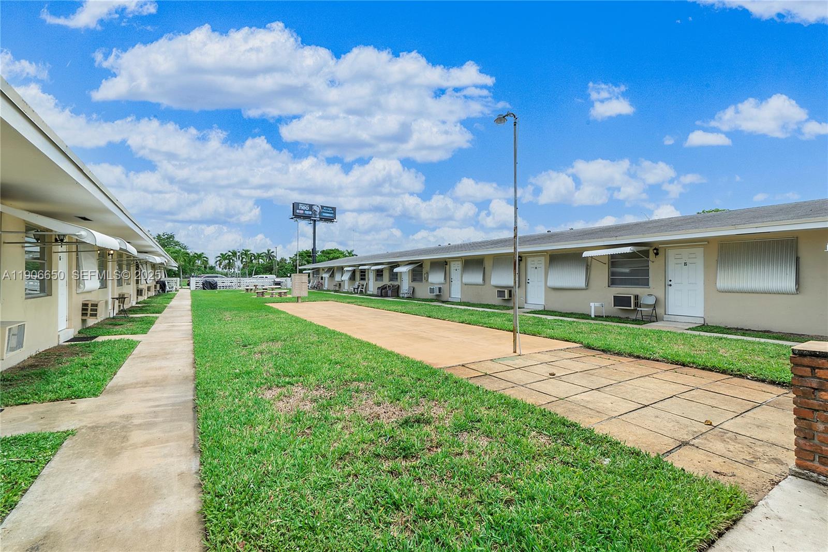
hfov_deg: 100.4
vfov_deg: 77.3
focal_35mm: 15
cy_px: 276
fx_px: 345
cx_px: 414
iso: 100
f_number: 11
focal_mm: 10
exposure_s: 1/125
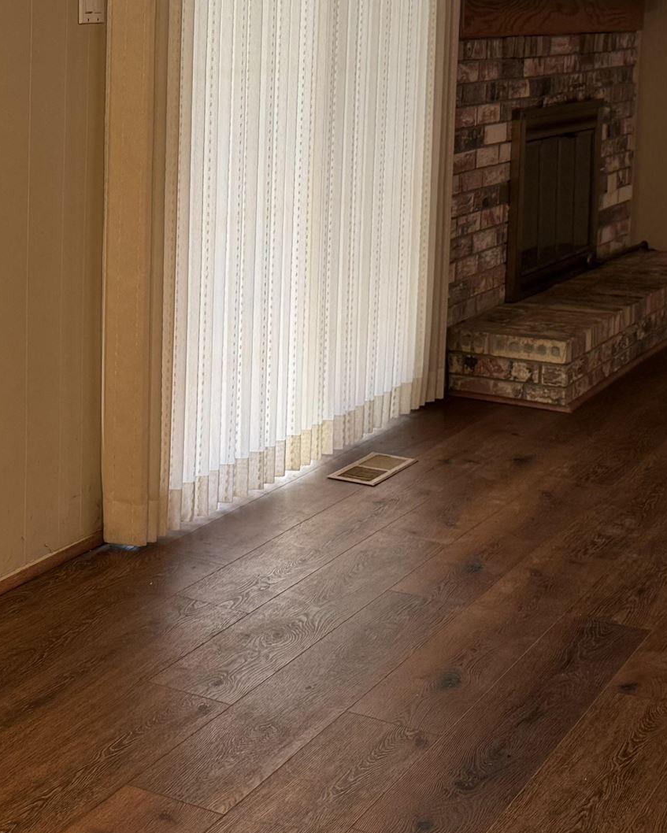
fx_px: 1677
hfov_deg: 21.1
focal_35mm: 68
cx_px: -118
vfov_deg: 27.5
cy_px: 195
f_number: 1.78
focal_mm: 6.76
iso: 125
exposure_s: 1/120
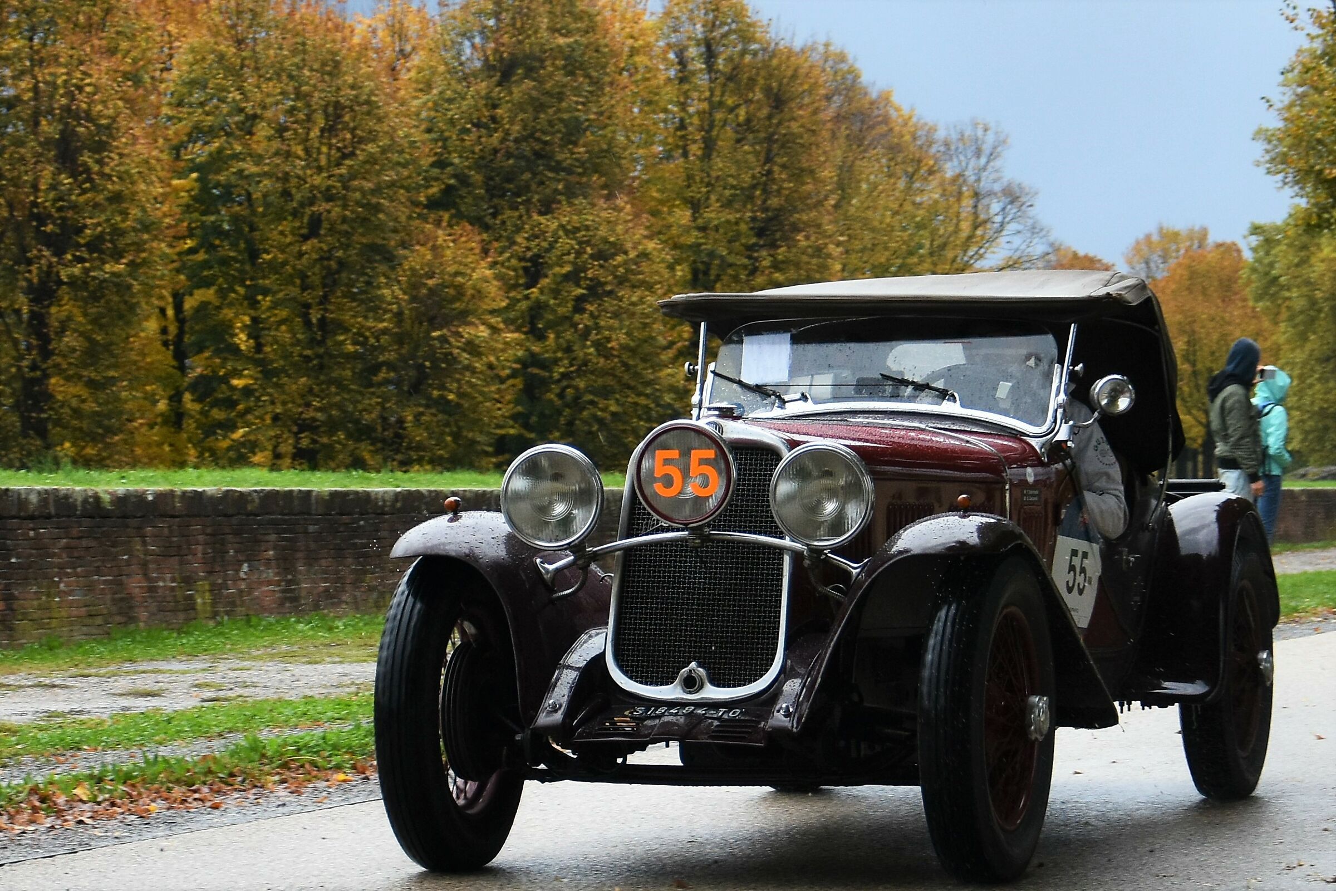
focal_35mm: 57
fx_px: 2115
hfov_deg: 35.1
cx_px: 668
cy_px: 446
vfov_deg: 23.8
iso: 500
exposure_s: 1/400
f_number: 4.5
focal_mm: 38
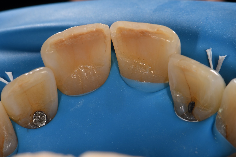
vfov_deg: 8.7
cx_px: 118
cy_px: 78
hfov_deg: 13.1
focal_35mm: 157
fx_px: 1029
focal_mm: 105
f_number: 32
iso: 200
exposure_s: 1/160
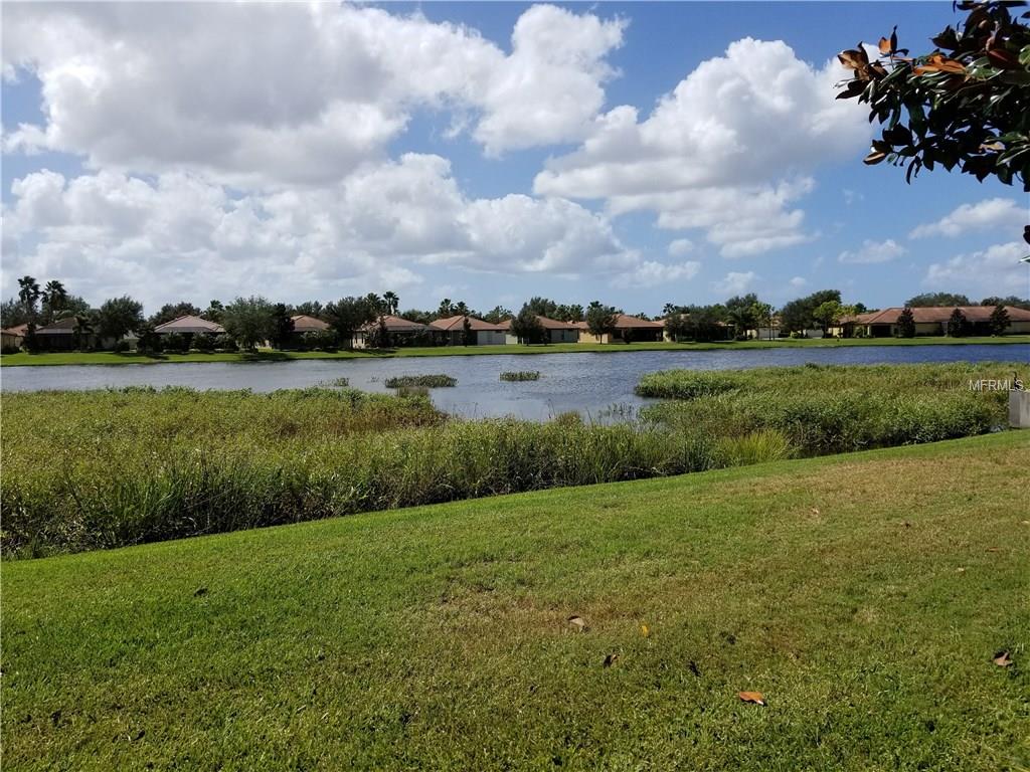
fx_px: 774
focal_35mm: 26
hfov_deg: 67.3
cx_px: 515
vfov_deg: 53.1
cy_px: 386
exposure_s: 1/4096
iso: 50
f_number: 1.7
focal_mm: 4.25
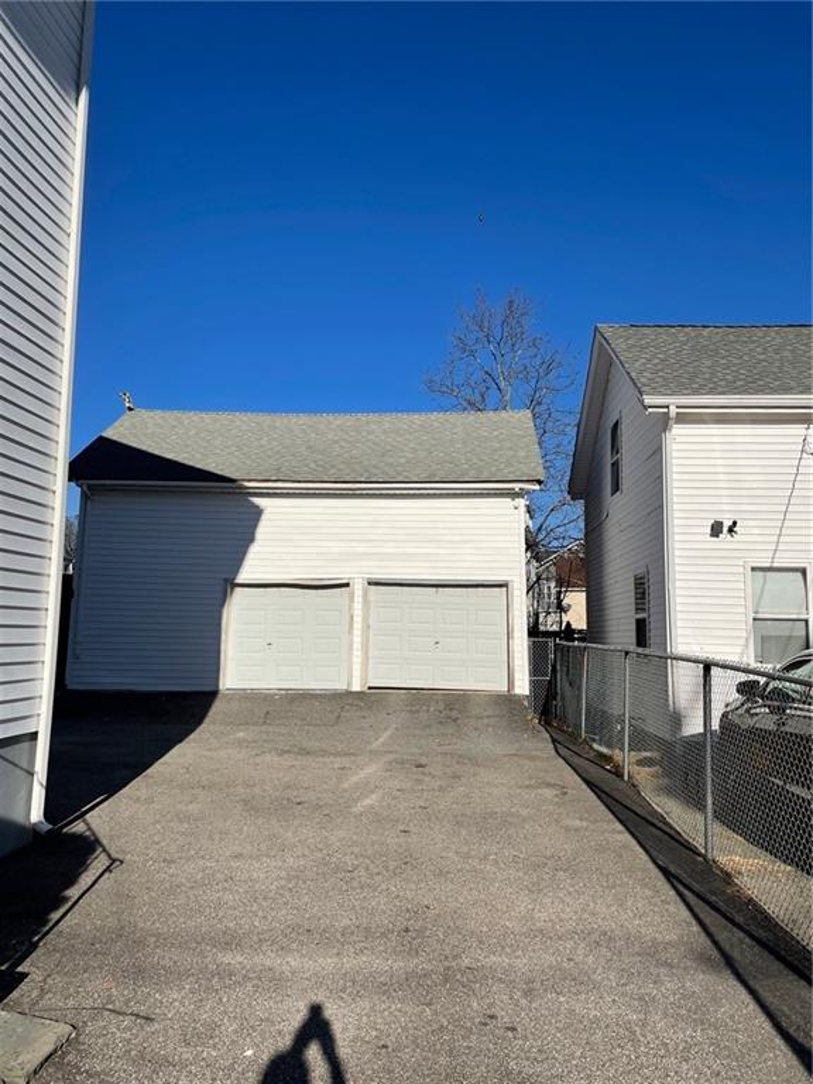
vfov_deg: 67.3
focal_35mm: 26
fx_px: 814
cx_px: 406
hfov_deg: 53.1
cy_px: 542
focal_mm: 4.2
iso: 32
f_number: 1.6
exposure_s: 1/7813
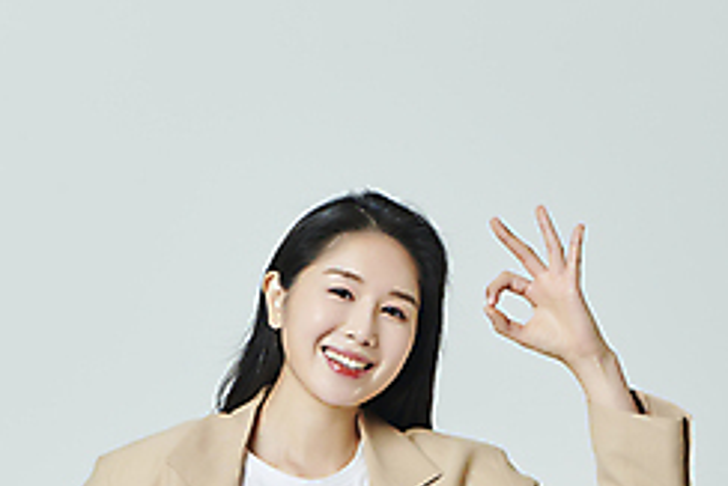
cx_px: 92
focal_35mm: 172
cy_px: 474
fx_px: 3480
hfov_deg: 11.9
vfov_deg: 8.0
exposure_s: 1/125
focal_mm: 70
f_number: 11
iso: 100
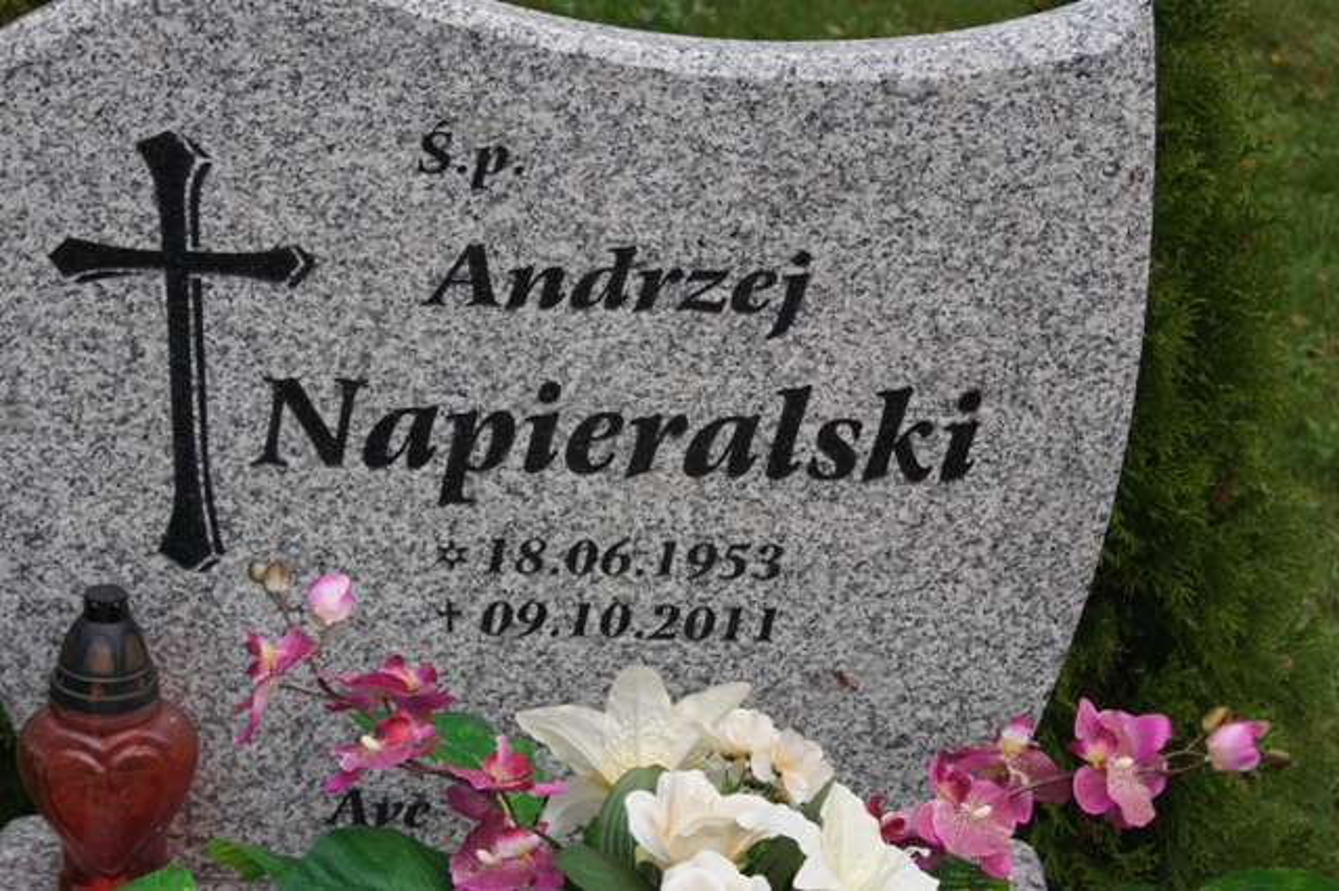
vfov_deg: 18.2
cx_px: 670
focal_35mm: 75
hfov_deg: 27.0
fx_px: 2788
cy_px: 446
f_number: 9
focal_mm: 50
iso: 200
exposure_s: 1/250
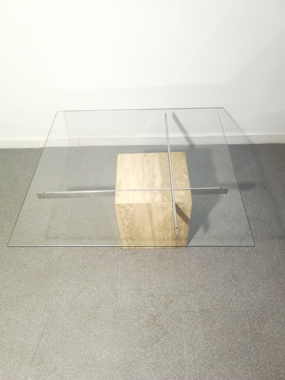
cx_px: 142
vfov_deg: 65.3
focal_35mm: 27
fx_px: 296
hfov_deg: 51.4
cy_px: 190
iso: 250
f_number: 2.2
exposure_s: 1/33.3
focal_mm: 3.95
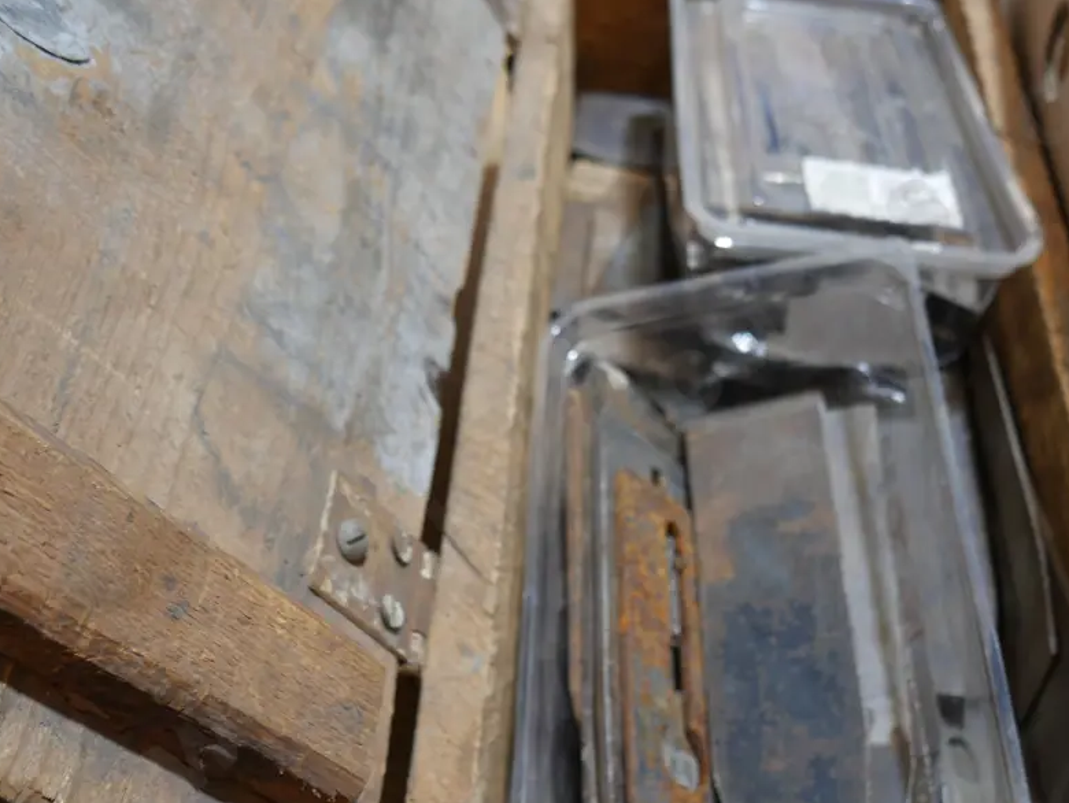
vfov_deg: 34.4
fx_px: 1298
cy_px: 416
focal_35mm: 42
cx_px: 643
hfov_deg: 44.5
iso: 320
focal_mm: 16
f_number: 3.6
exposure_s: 1/60
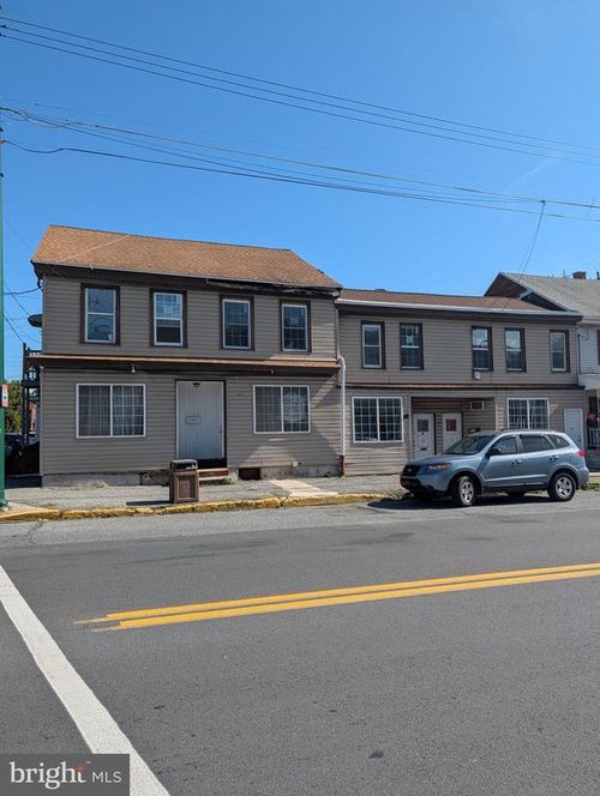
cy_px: 398
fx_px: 553
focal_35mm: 24
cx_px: 300
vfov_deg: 71.5
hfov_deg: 56.9
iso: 23
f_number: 1.68
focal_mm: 6.9
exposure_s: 1/8772
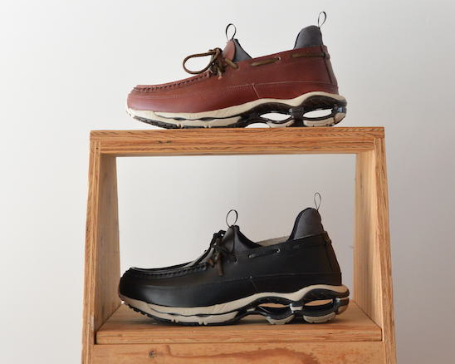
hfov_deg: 22.5
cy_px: 184
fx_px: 1144
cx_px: 238
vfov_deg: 18.1
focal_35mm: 85
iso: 800
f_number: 5.6
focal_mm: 27.5
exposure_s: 1/80
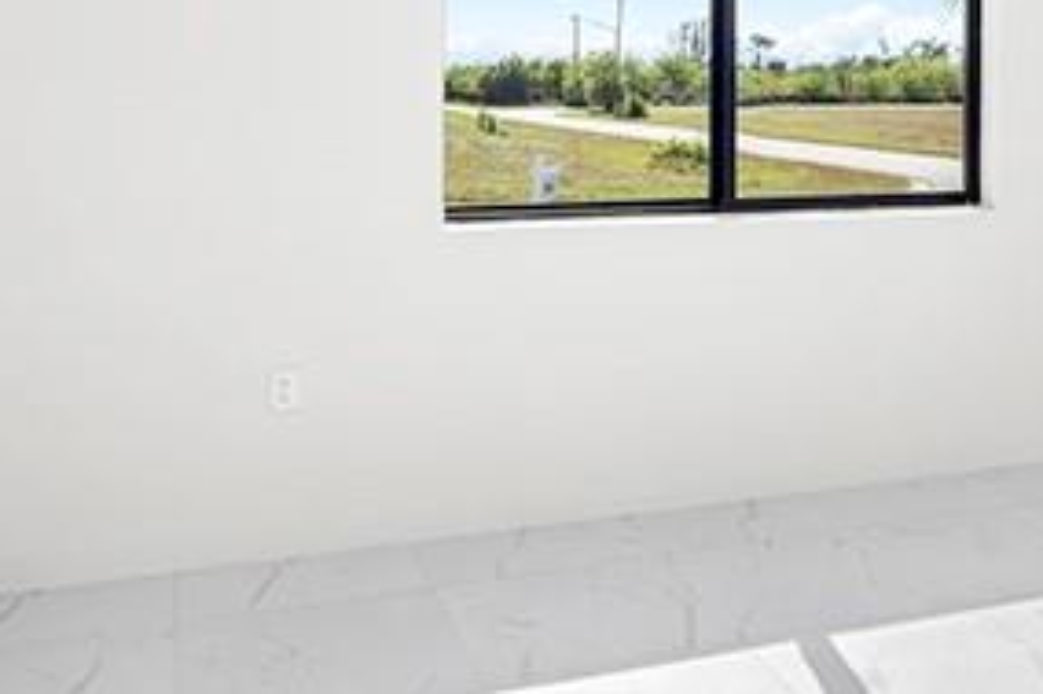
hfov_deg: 42.5
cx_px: 760
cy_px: 86
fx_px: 1303
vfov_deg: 28.8
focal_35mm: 45
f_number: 9
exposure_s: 1/125
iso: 200
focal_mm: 16
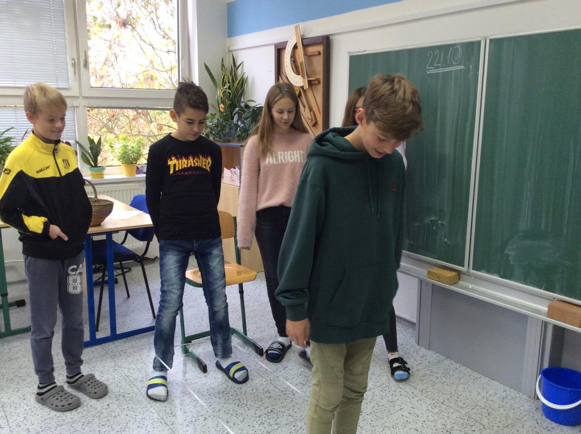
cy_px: 217
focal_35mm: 32
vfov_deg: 44.0
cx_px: 290
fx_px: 536
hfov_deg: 56.9
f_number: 2.4
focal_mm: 3.3
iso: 64
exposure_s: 1/25
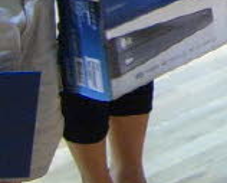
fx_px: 1306
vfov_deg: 7.5
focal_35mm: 194
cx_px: 448
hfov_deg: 9.3
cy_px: -239
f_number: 2.9
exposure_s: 1/10
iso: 141
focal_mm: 6.2
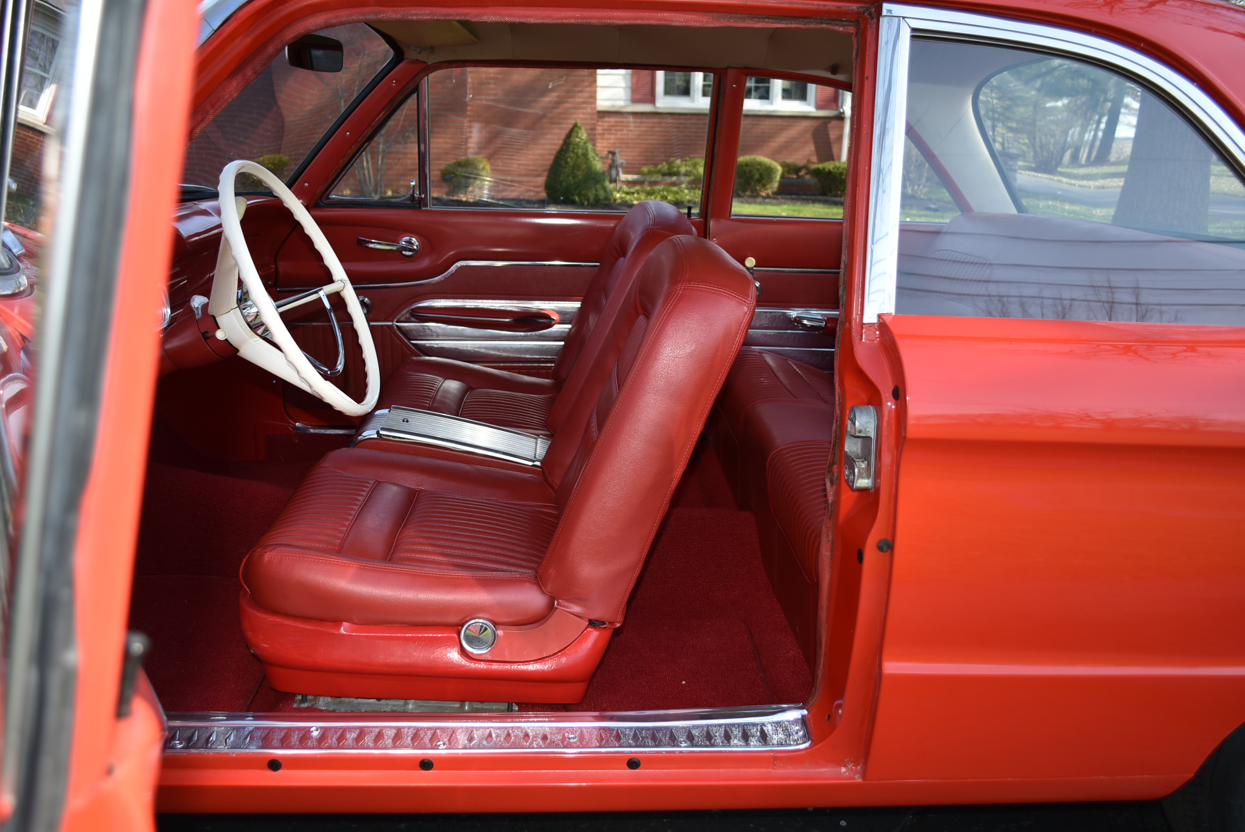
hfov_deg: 61.9
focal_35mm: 30
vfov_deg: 43.7
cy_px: 416
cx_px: 622
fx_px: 1038
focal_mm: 20
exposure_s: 1/250
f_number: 3.8
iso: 110
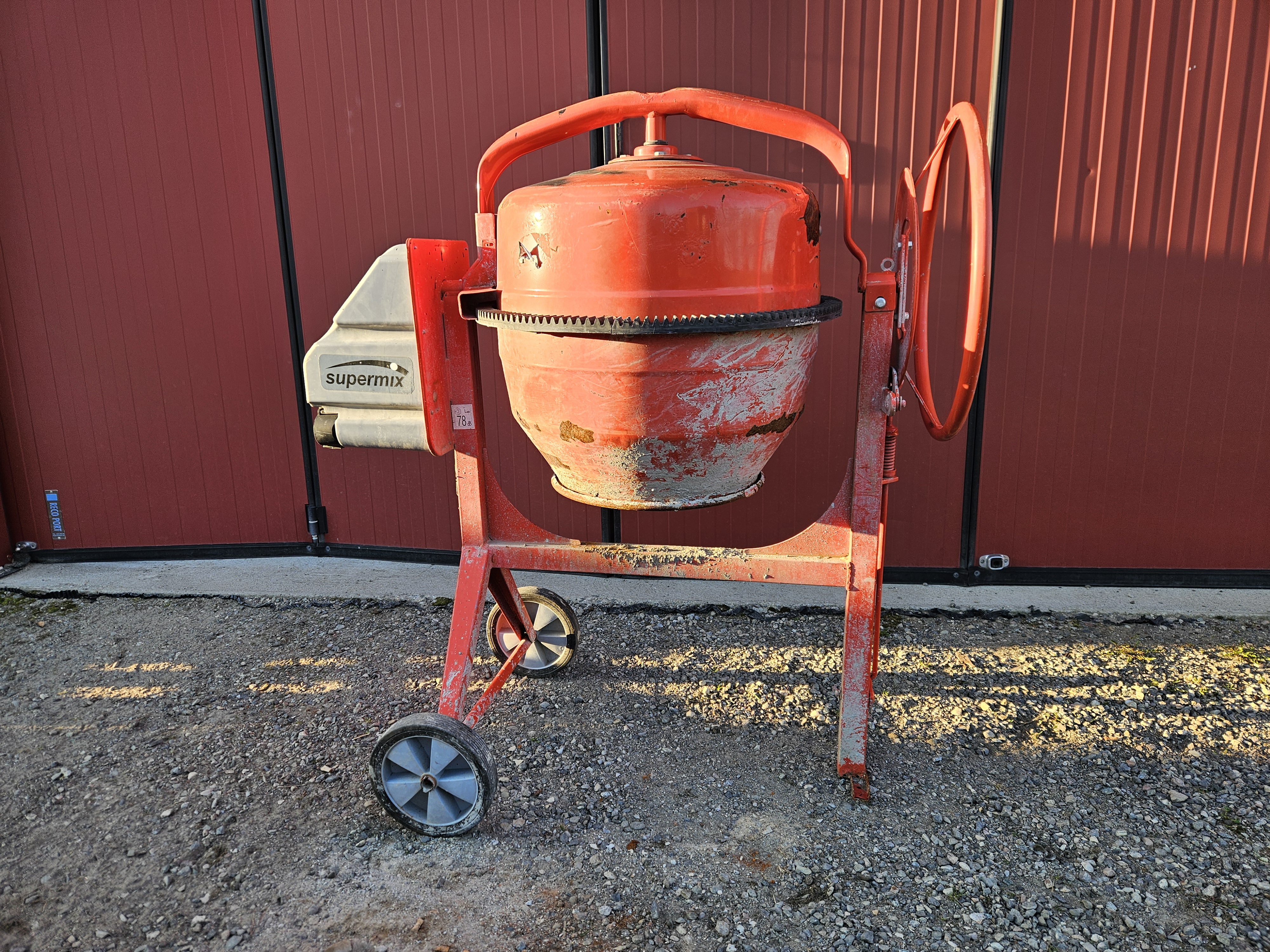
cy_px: 476
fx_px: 844
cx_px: 635
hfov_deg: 73.9
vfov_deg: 58.9
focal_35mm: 23
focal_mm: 5.4
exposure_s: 1/142
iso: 25
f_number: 1.8
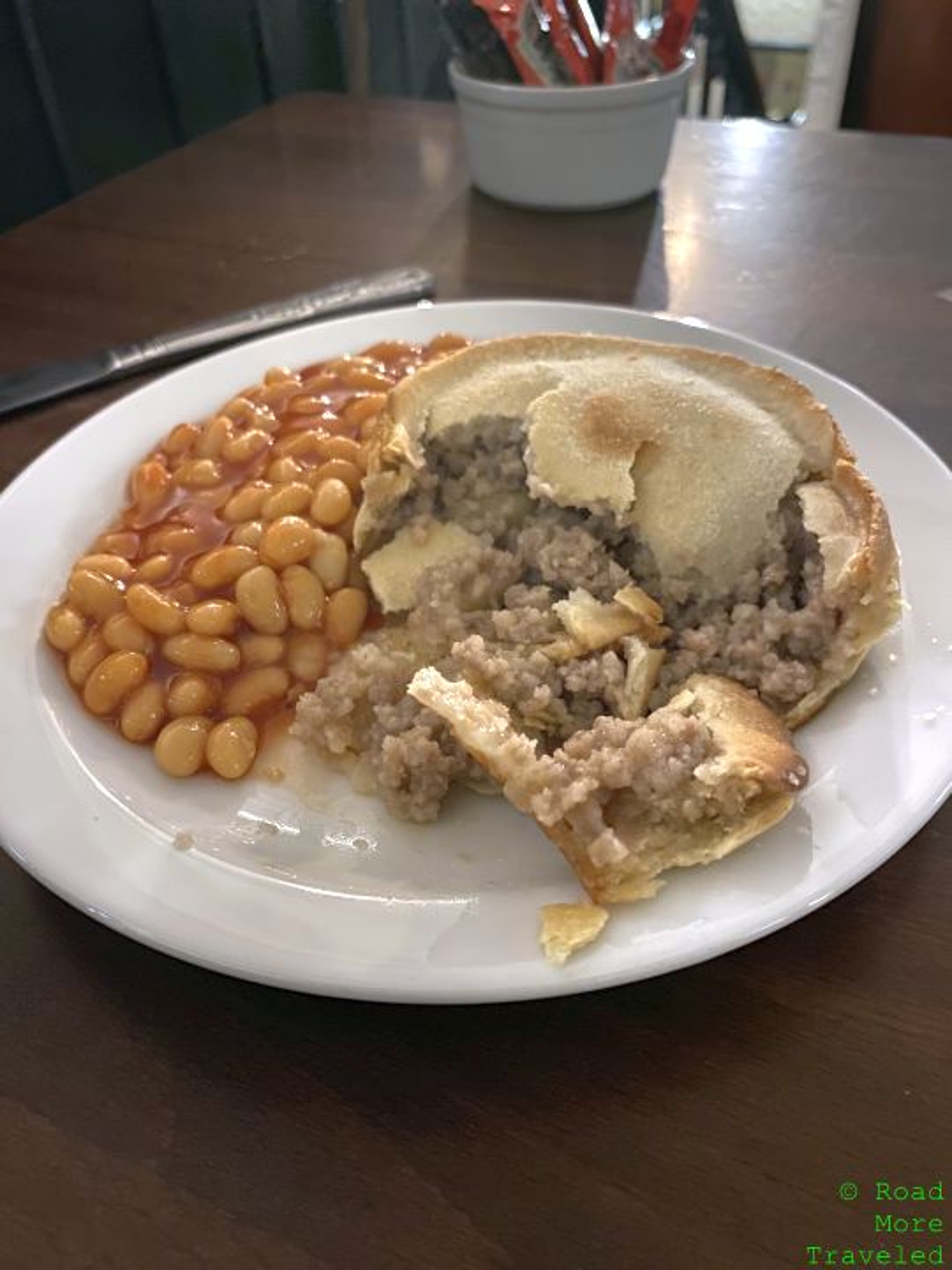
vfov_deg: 67.3
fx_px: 953
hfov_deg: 53.1
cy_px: 635
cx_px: 476
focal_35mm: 26
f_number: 1.8
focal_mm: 4.25
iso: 500
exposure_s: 1/10
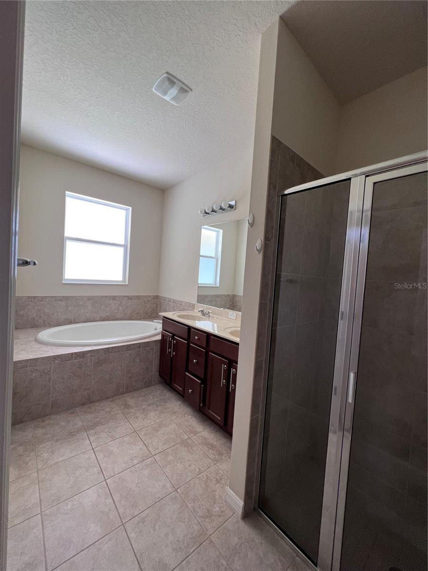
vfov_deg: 106.2
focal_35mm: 13
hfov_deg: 89.9
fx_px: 214
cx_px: 214
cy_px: 286
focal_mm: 1.57
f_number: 1.8
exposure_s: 1/60
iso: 200
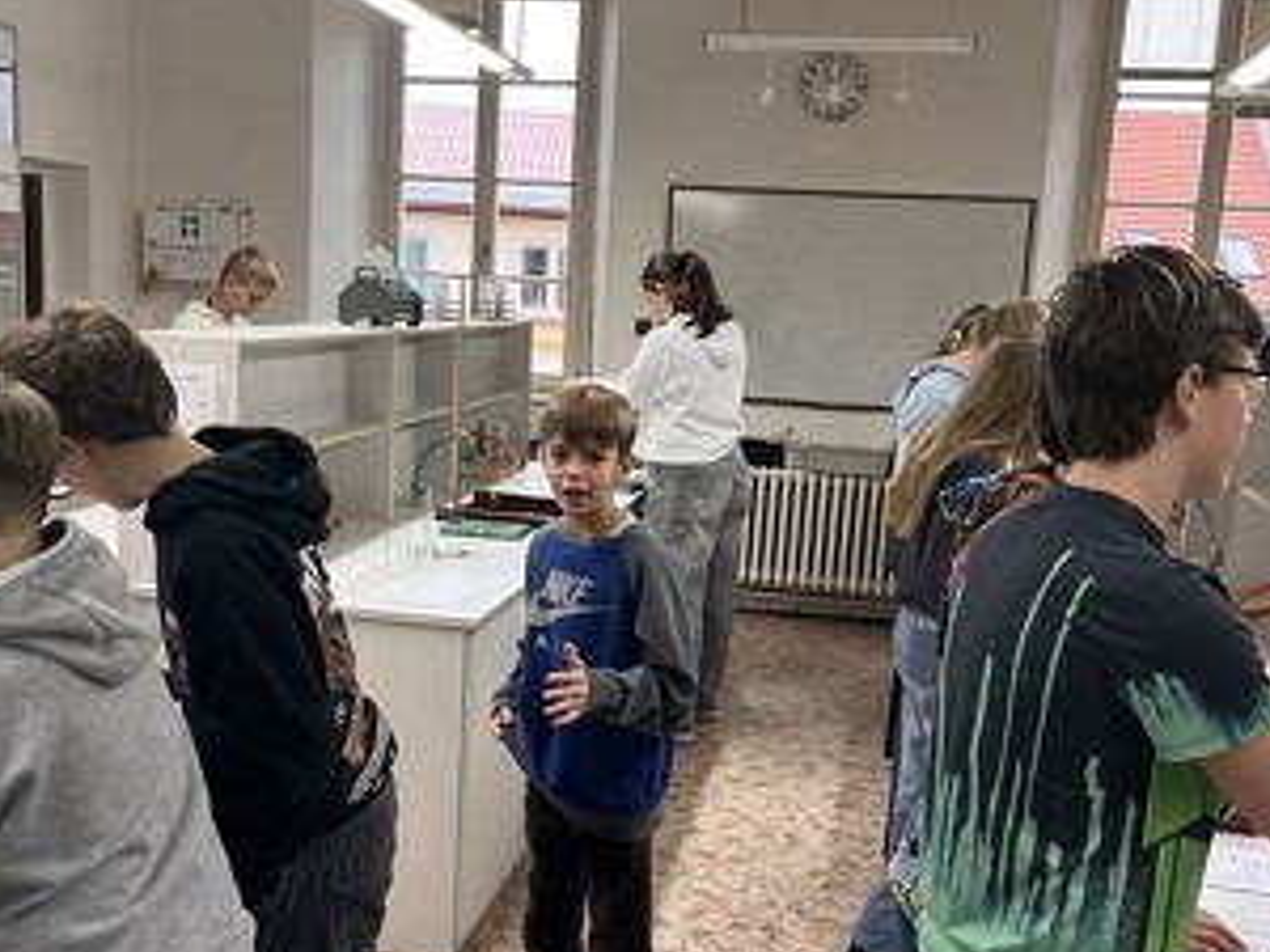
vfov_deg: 38.7
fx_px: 1357
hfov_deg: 50.1
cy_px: 499
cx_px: 620
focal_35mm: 37
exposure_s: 1/100
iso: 125
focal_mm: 5.1
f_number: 1.6
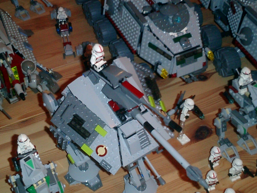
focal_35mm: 56
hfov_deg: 34.3
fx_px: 416
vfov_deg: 26.1
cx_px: 104
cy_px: 107
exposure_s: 1/30
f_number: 3.2
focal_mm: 7.5
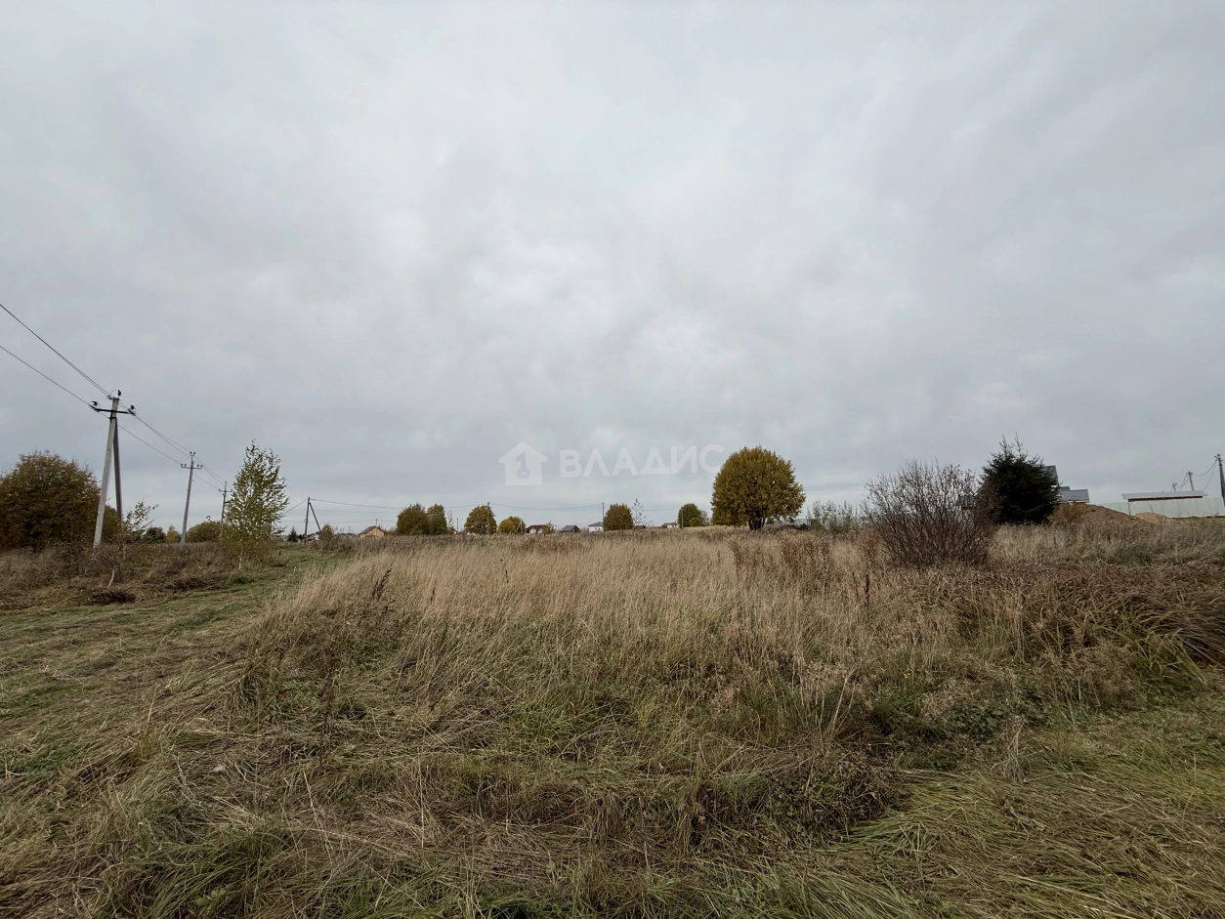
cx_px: 612
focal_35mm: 14
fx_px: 496
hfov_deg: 102.1
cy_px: 460
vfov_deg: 85.7
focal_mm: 2.22
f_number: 2.2
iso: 50
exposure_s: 1/1339
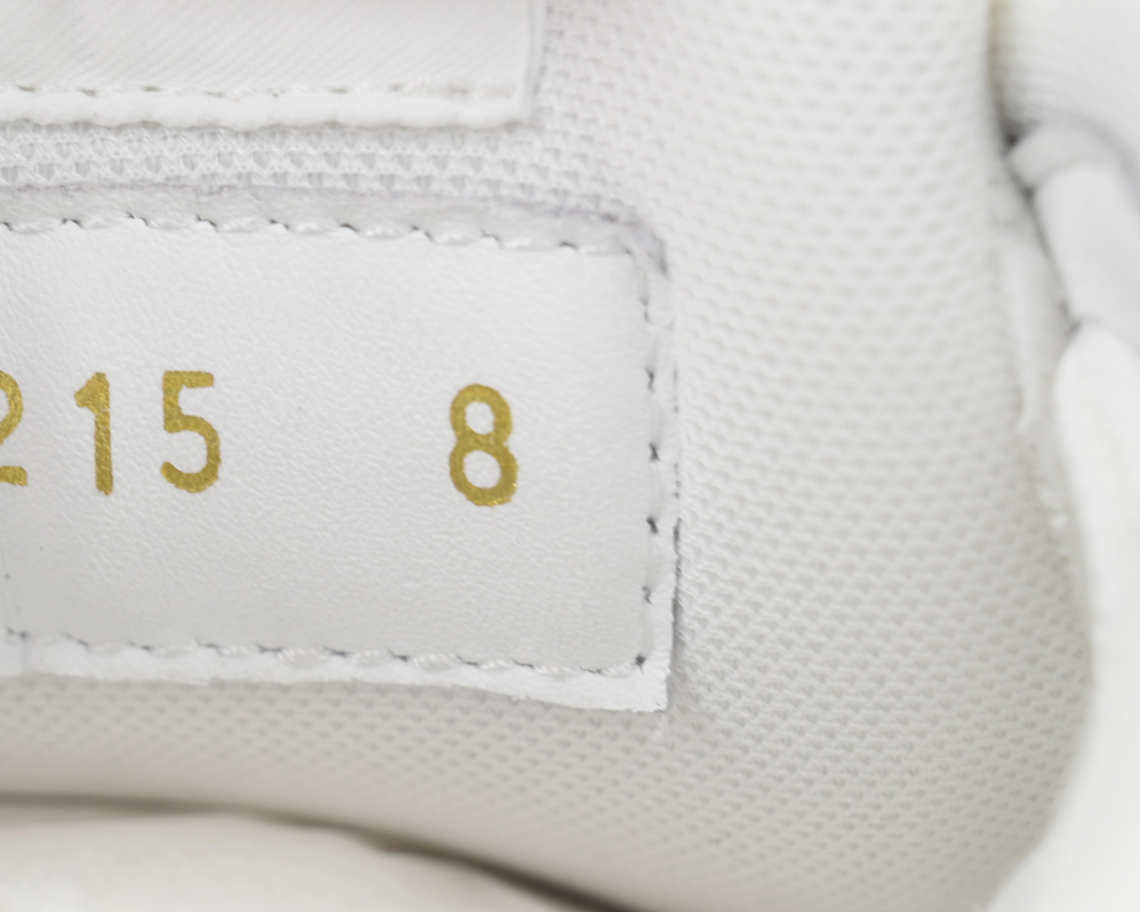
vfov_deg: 6.8
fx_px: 7626
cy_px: 489
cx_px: 40
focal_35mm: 226
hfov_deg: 8.5
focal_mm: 120
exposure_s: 1/100
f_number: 11
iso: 400
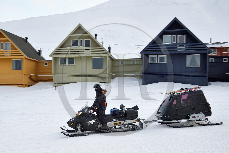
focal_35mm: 42
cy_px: 76
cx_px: 114
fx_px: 267
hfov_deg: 46.4
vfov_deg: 31.9
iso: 800
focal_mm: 42
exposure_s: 1/125
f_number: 9
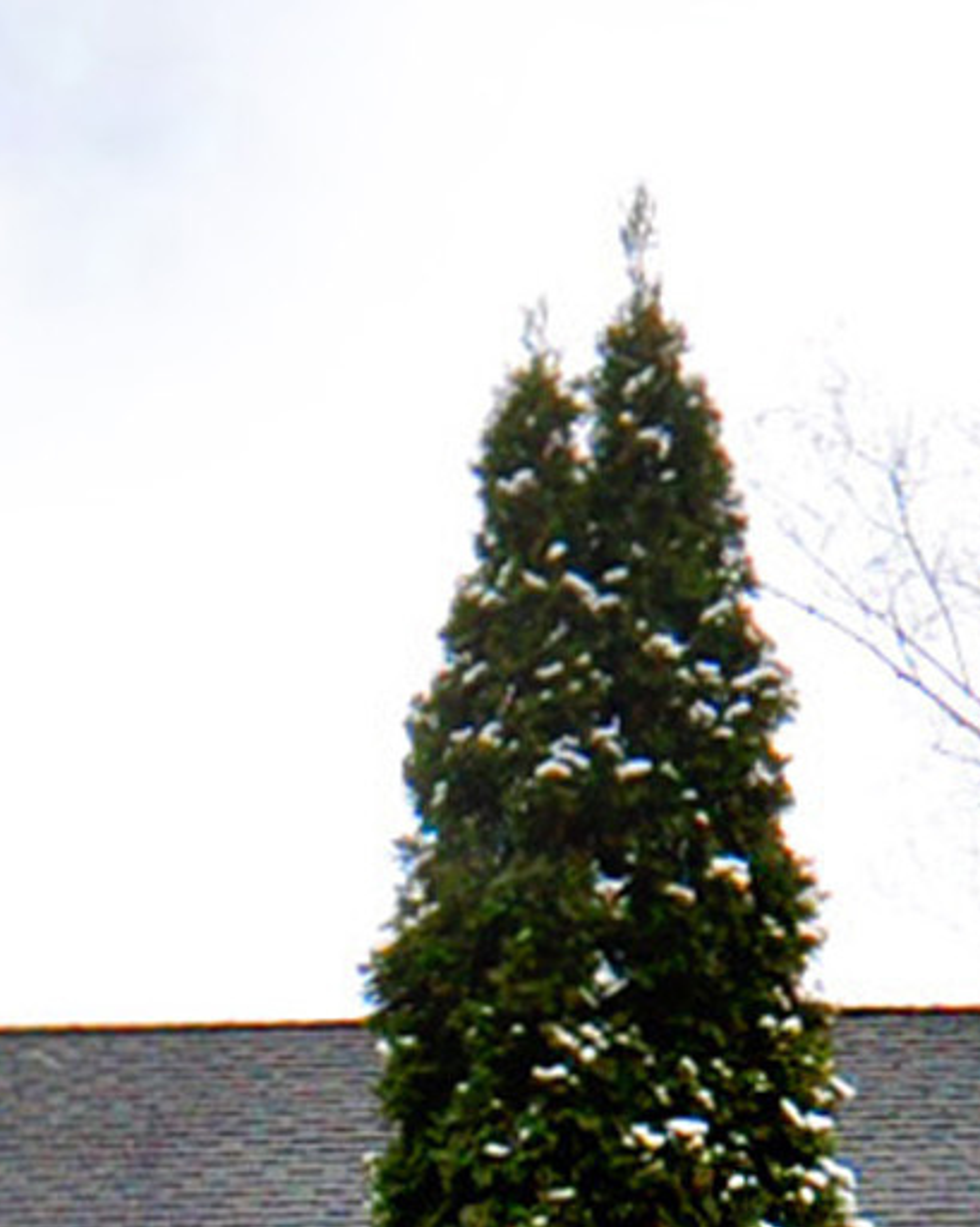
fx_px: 3181
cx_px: -168
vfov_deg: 18.9
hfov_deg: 16.8
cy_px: 1905
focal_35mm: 88
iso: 1000
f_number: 8
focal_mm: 11
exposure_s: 1/200
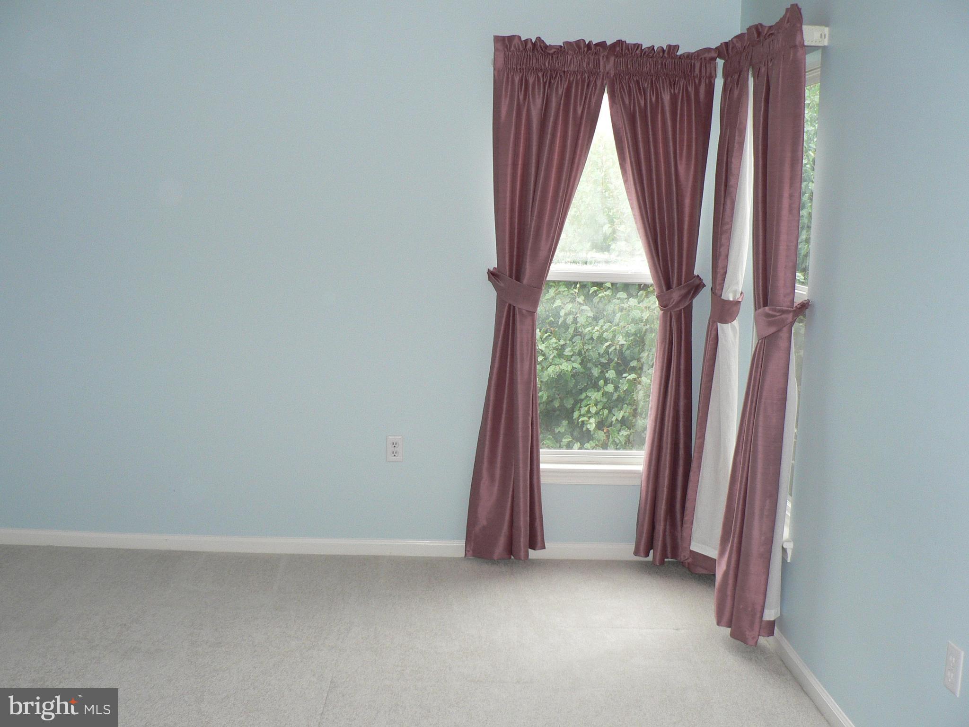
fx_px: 1008
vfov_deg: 39.7
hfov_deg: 51.4
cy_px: 364
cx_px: 484
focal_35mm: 36
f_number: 2.8
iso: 150
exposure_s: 1/60
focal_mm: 6
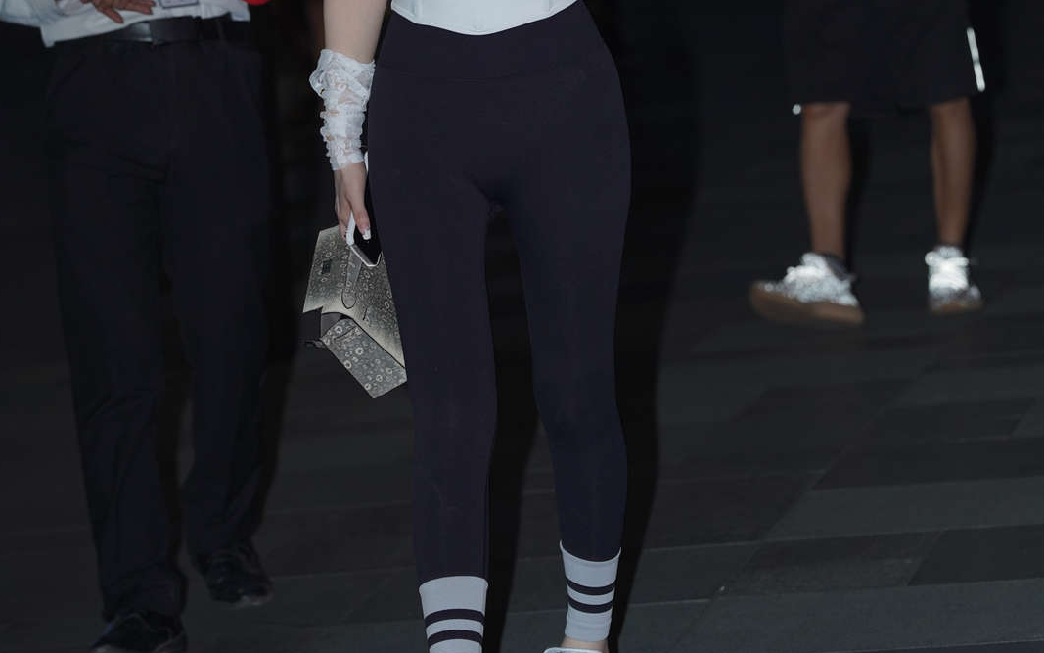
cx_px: 463
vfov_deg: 5.7
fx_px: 6601
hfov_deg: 9.0
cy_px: 73
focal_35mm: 232
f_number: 4.5
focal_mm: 135
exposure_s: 1/160
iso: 500
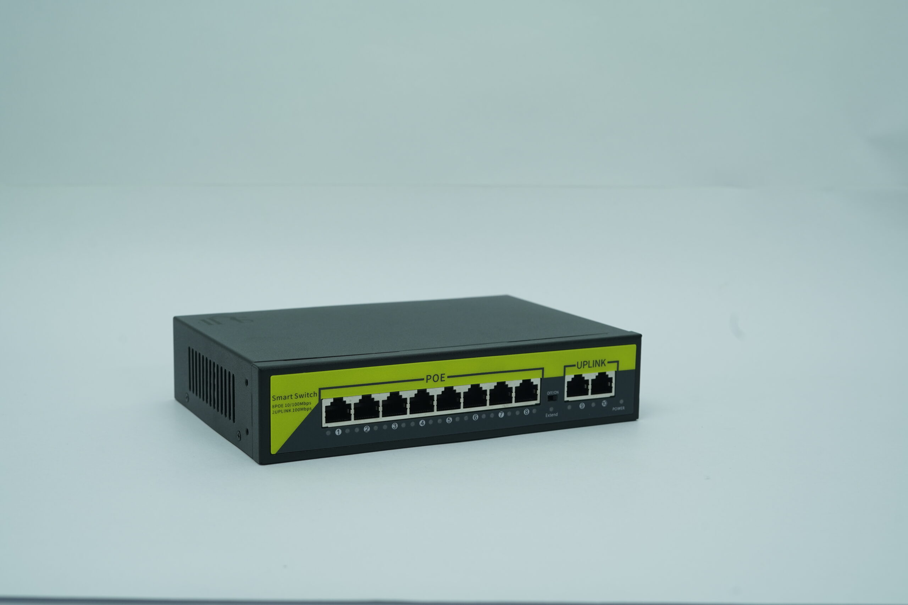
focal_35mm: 50
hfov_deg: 39.6
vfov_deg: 27.0
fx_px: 1261
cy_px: 302
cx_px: 454
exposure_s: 1/100
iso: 500
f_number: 7.1
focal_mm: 50
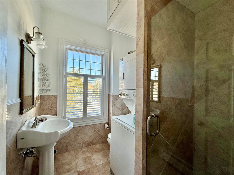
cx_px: 117
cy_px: 88
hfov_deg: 102.1
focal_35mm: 14
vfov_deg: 85.7
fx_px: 95
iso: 64
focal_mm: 2.22
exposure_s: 1/147
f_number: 2.2
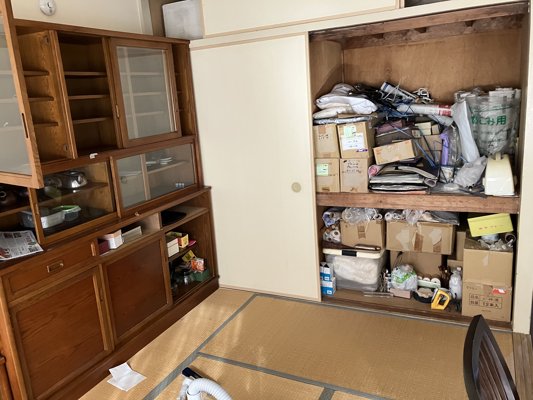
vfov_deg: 49.7
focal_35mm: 28
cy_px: 200
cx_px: 266
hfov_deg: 63.4
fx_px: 431
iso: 250
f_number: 1.8
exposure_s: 1/60
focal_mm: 3.99
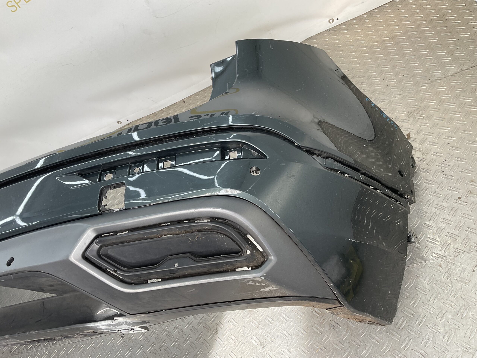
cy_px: 179
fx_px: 400
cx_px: 238
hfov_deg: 61.7
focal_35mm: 29
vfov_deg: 48.2
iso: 20
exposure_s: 1/120
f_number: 1.8
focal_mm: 3
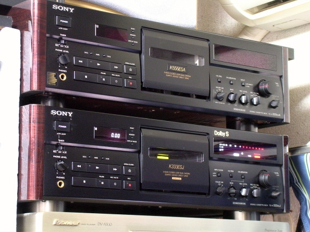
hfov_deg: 17.9
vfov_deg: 13.5
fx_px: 985
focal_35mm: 110
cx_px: 155
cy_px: 116
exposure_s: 2
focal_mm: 16.7
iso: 400
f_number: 4.8
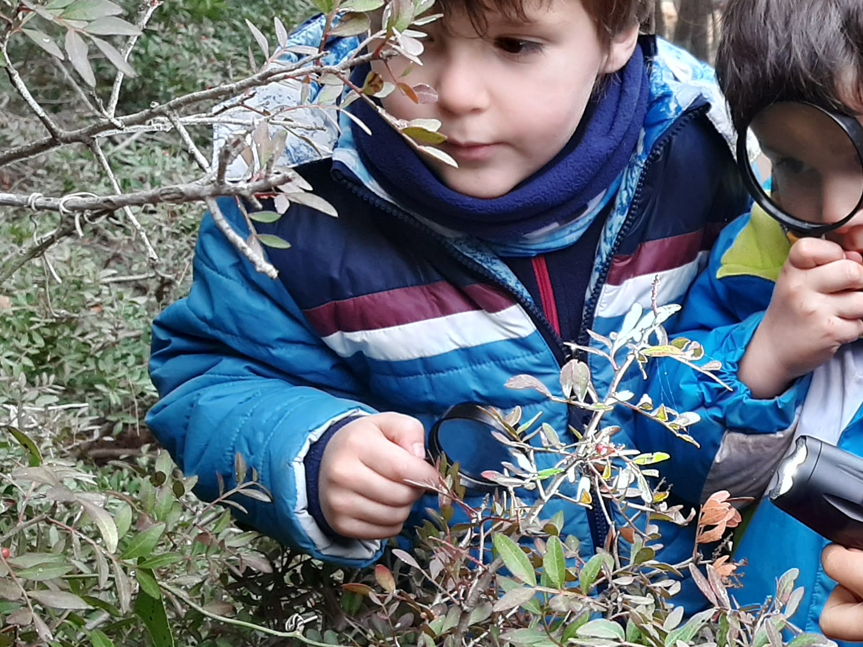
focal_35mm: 59
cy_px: 387
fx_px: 1471
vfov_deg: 24.8
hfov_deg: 30.9
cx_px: 808
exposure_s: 1/100
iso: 50
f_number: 1.7
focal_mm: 3.93
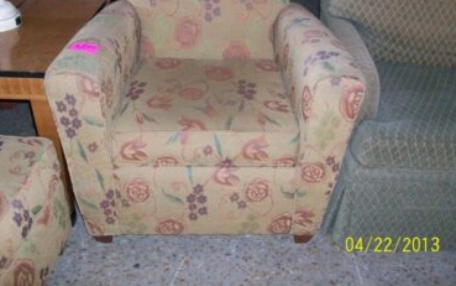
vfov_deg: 34.3
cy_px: 111
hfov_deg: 52.7
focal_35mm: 37
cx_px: 229
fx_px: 460
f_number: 2.8
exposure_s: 1/60
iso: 200
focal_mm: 5.7
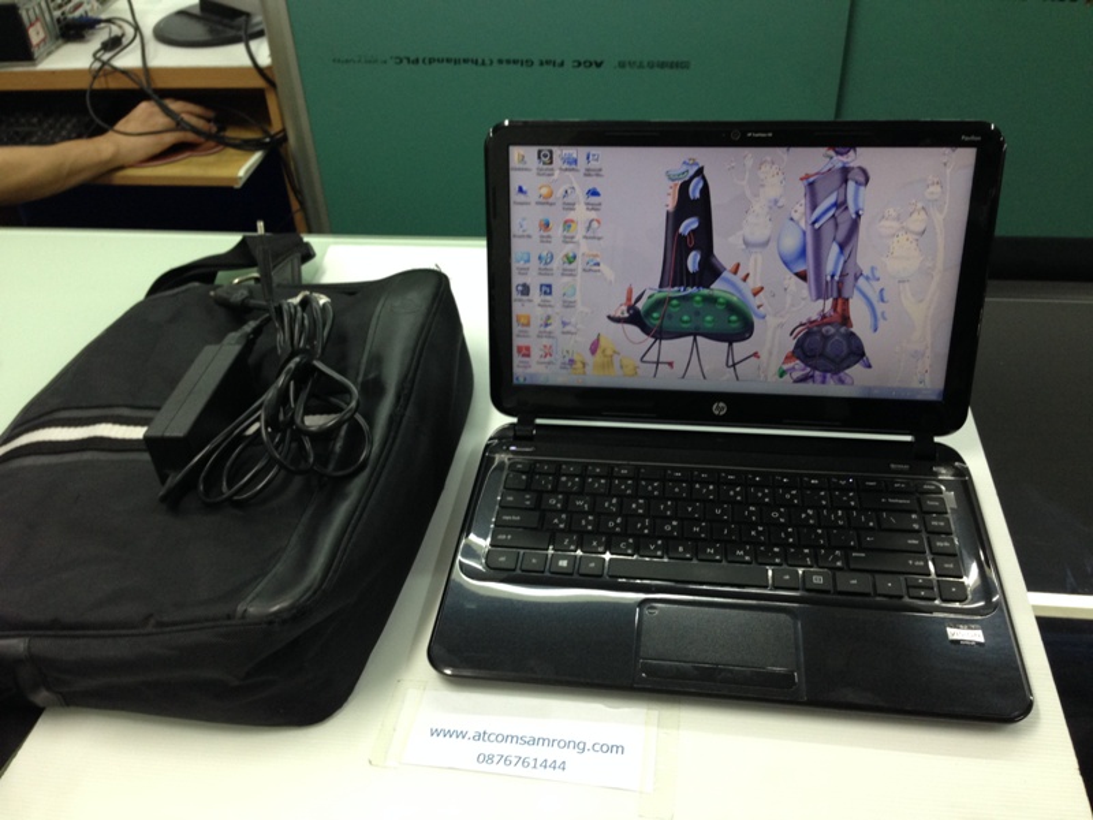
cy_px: 410
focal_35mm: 33
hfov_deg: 55.4
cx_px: 546
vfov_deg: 42.9
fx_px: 1042
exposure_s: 1/20
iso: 100
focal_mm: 4.12
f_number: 2.4
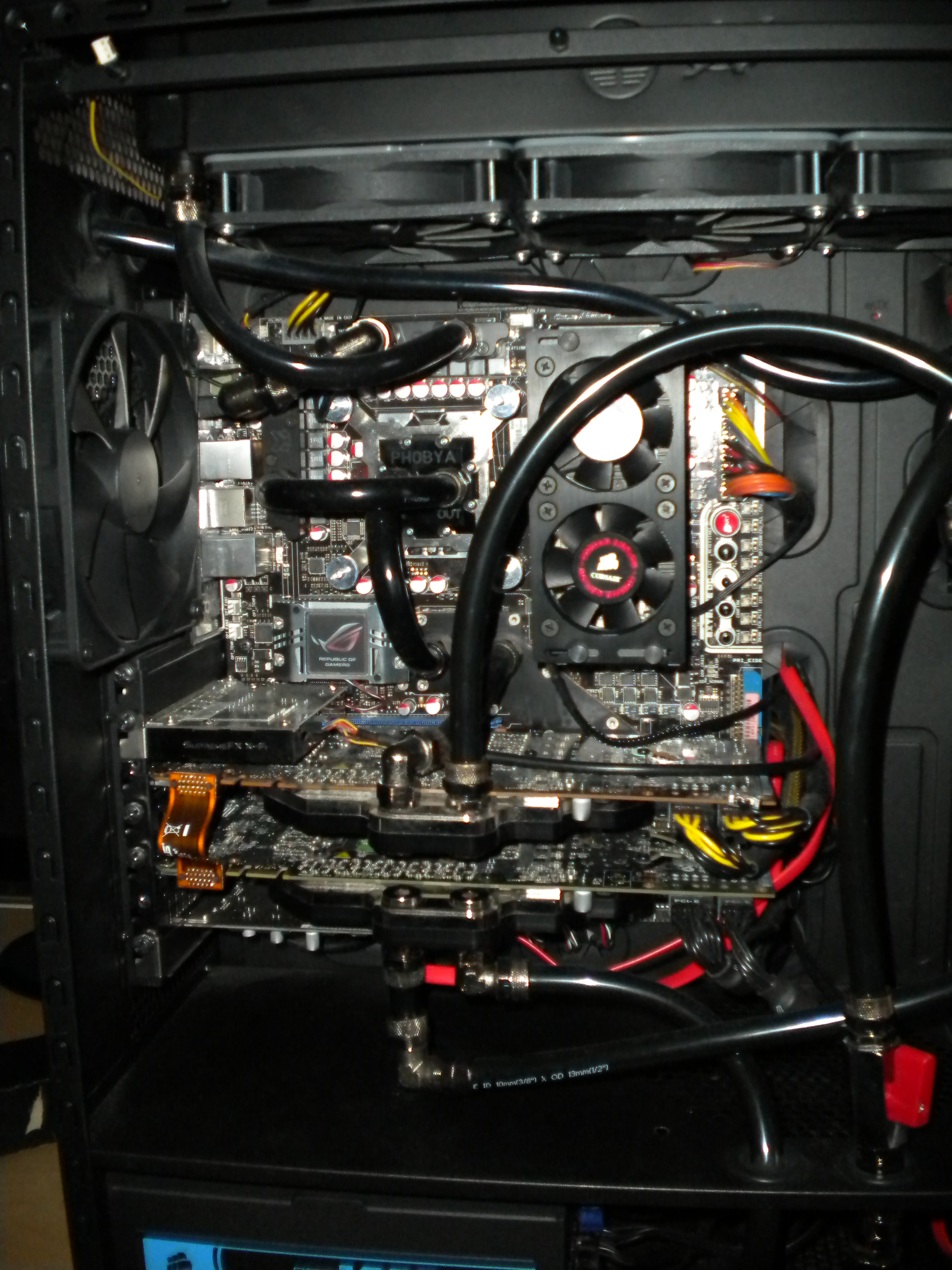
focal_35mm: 35
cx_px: 476
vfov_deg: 52.6
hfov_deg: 40.7
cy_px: 635
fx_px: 1283
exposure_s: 1/30
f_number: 3.1
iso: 400
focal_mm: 6.3
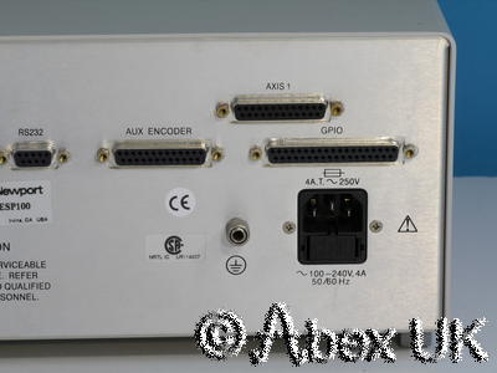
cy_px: 186
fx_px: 2642
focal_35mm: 184
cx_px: 248
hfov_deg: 10.7
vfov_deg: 8.1
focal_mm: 92
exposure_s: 1/4
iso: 400
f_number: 14
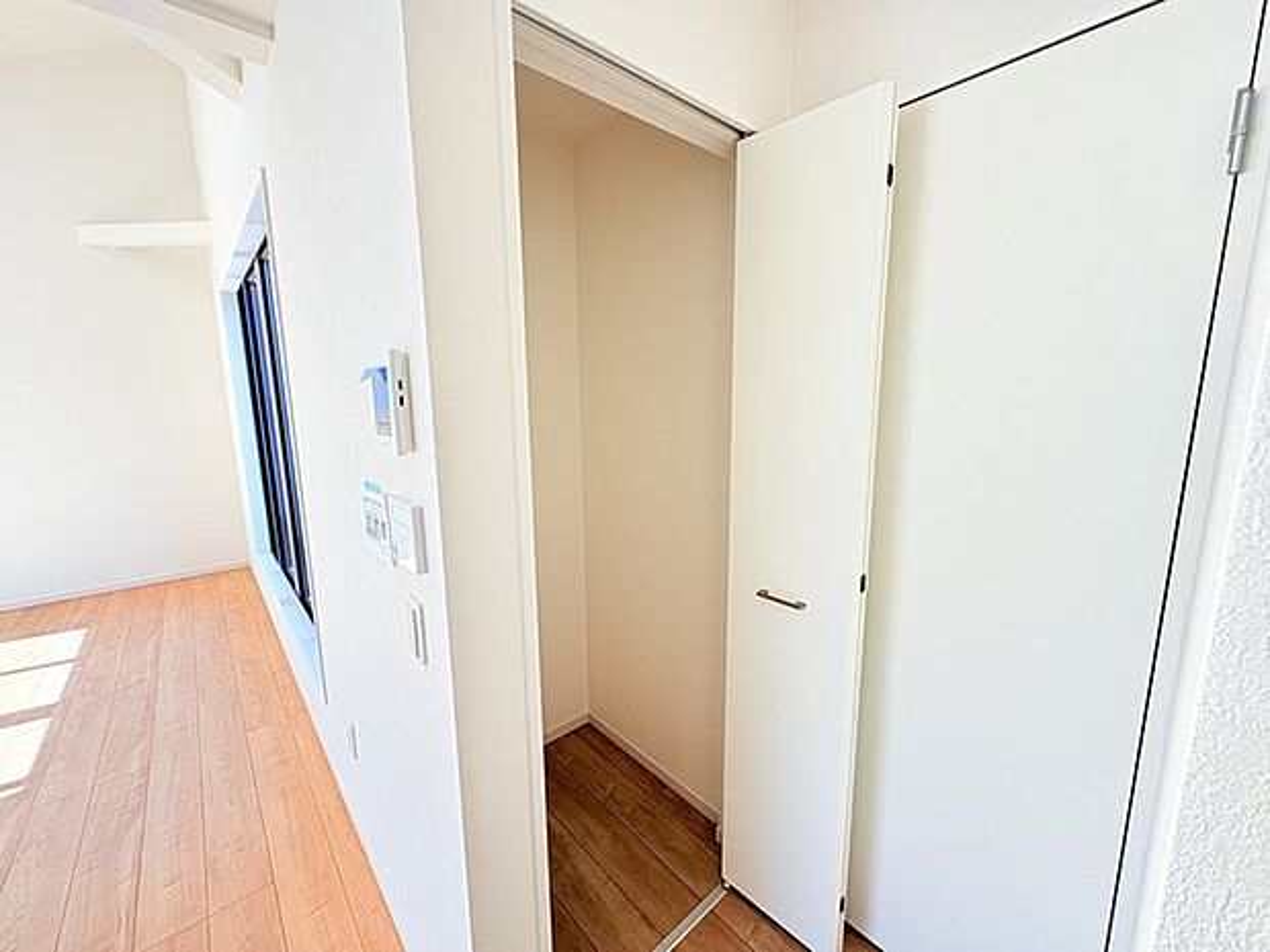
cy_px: 476
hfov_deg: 102.1
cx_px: 635
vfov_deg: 85.7
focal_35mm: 14
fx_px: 514
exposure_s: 1/99
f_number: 2.2
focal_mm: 2.22
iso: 125
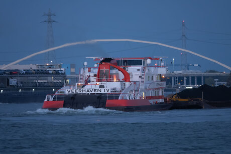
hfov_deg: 3.5
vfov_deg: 2.3
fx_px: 3819
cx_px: 116
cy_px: 77
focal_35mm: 595
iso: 1250
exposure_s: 1/15
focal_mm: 218.32
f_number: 4
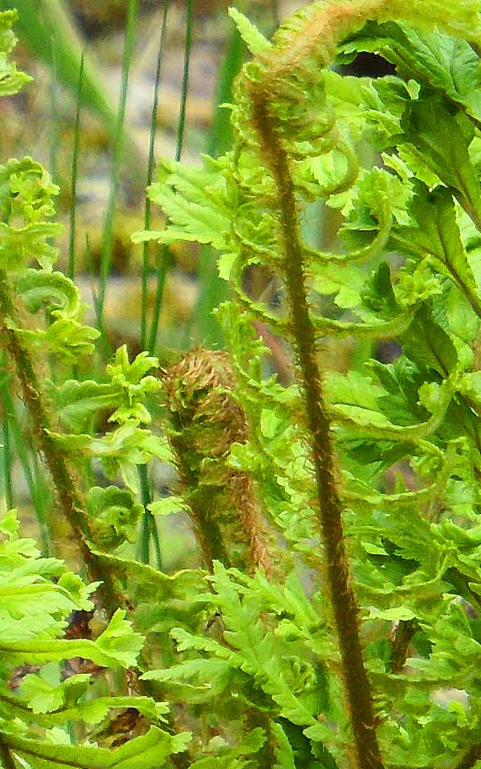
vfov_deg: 2.6
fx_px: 16970
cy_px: 548
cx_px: 423
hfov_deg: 1.6
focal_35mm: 809
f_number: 4.6
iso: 80
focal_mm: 34.8
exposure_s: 1/180
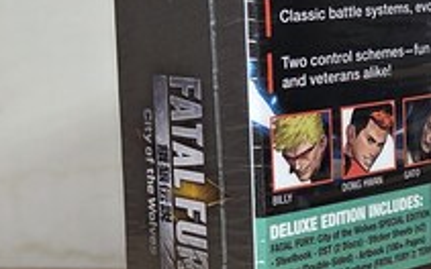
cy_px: 109
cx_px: 443
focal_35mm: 104
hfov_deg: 19.4
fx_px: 1222
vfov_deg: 12.6
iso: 64
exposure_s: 1/120
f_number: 1.8
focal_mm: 5.4
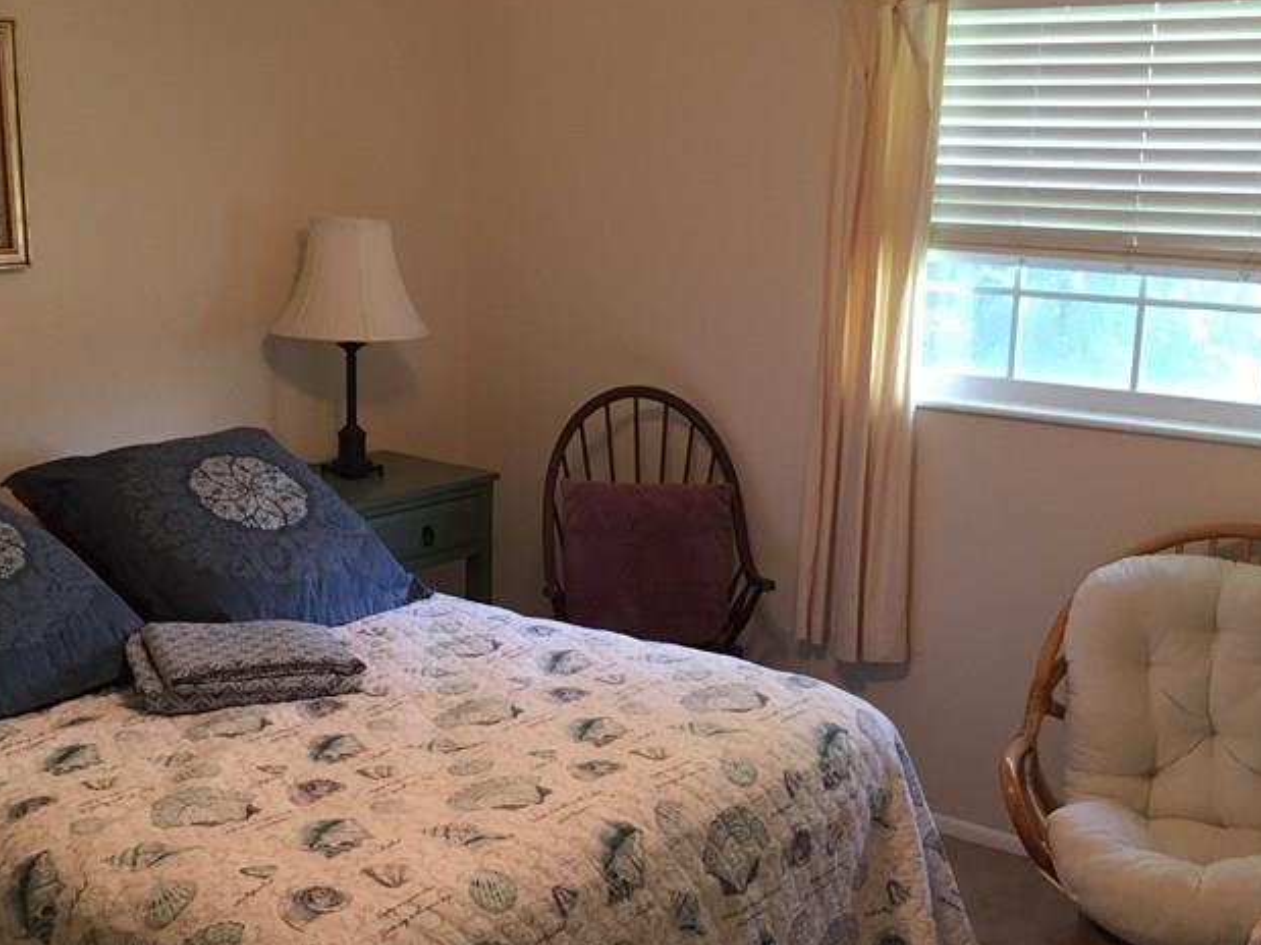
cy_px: 595
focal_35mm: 48
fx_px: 1748
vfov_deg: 30.1
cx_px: 634
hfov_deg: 39.7
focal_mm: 4.15
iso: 50
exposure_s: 1/17
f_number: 2.2
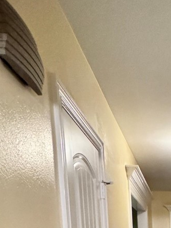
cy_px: 291
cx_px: 222
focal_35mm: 49
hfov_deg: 25.5
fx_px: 323
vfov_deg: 31.0
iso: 1250
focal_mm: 2.22
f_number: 2.2
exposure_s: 1/60
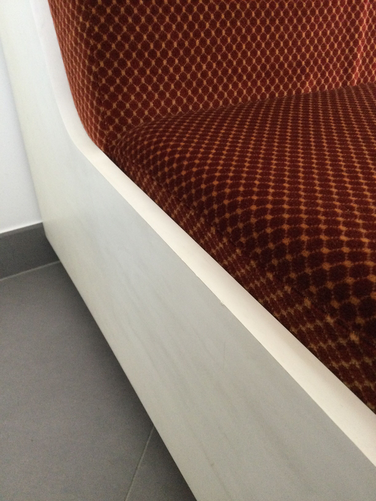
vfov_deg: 58.4
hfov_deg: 45.4
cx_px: 188
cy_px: 250
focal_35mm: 31
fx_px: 449
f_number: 2.4
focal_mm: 3.3
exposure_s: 1/33
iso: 160
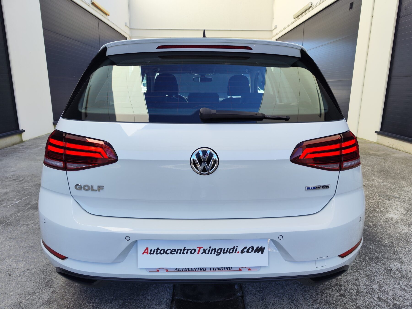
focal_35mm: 23
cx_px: 206
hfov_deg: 73.9
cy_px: 154
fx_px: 274
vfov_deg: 58.9
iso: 50
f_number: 1.69
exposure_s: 1/231
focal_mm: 7.01
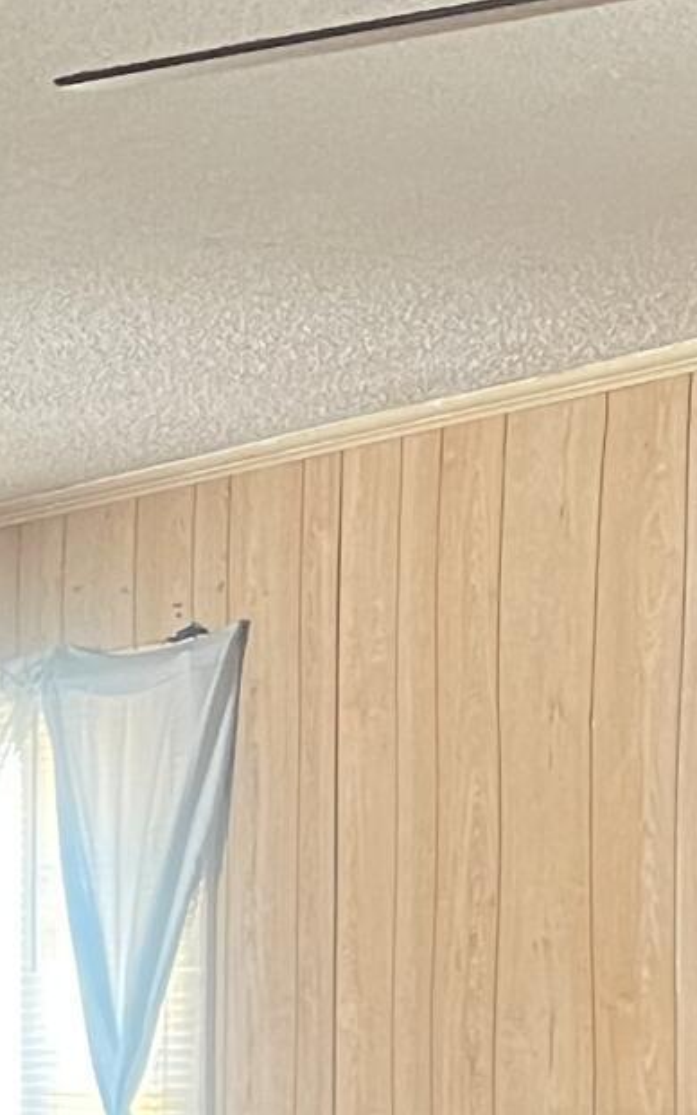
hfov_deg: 9.8
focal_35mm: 128
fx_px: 3891
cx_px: -454
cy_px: 1300
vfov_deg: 15.8
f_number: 1.6
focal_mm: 5.1
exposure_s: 1/40
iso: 500
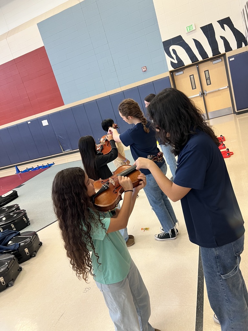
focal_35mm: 26
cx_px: 124
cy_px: 166
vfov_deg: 67.3
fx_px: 248
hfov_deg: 53.1
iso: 100
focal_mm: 5.7
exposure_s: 1/60
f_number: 1.5
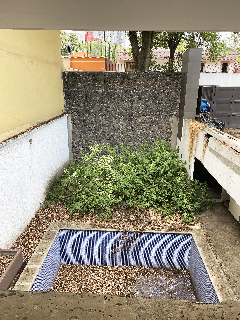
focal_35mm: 26
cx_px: 120
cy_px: 160
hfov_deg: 53.1
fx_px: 240
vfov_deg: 67.3
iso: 32
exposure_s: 1/216
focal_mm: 4.25
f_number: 1.8
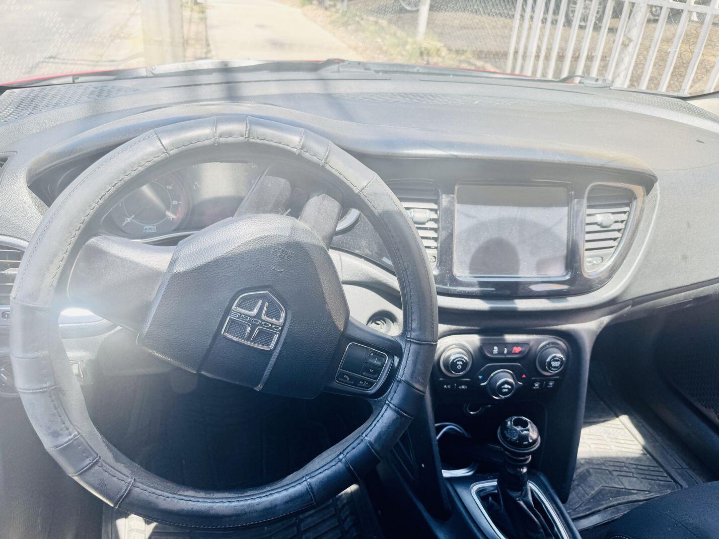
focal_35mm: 24
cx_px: 360
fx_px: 498
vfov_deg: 56.8
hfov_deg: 71.6
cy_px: 270
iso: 80
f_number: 1.78
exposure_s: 1/544
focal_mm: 6.76
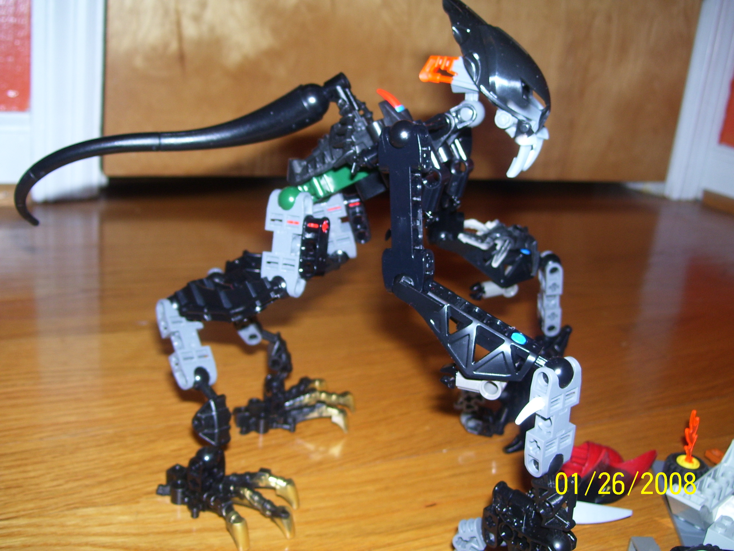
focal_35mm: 37
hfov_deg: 50.1
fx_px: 785
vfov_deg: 38.7
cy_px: 276
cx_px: 367
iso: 80
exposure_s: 1/60
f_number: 2.7
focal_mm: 6
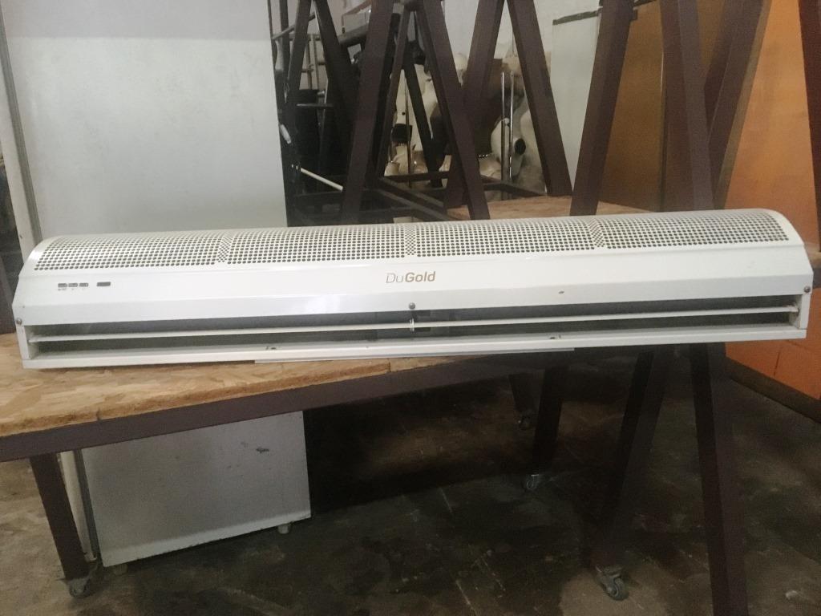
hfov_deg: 61.7
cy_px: 308
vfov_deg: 48.2
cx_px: 410
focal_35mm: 29
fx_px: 688
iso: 320
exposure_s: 1/15
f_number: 2.2
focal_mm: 4.15
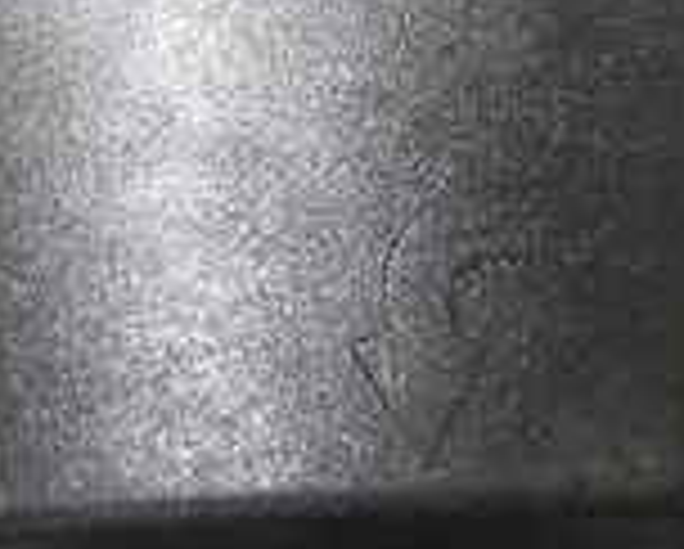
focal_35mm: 168
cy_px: -274
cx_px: 306
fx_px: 3405
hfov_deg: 11.5
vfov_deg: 9.0
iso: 80
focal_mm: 6.72
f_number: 5.5
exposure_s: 1/30
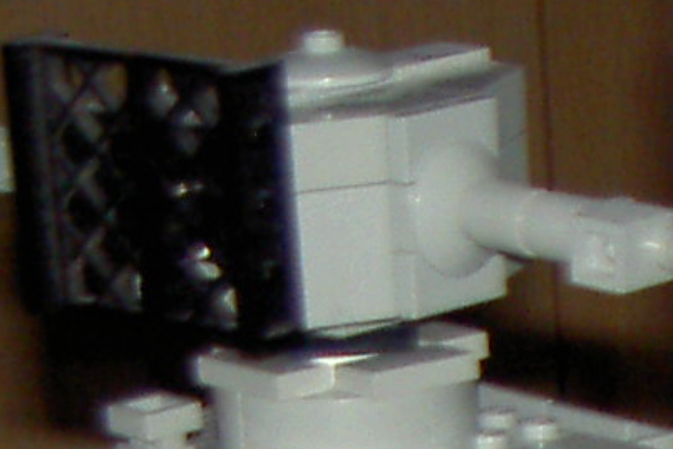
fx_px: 5309
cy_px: 1597
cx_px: 1440
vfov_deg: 4.5
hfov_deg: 7.0
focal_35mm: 284
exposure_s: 1/60
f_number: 2.8
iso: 100
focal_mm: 8
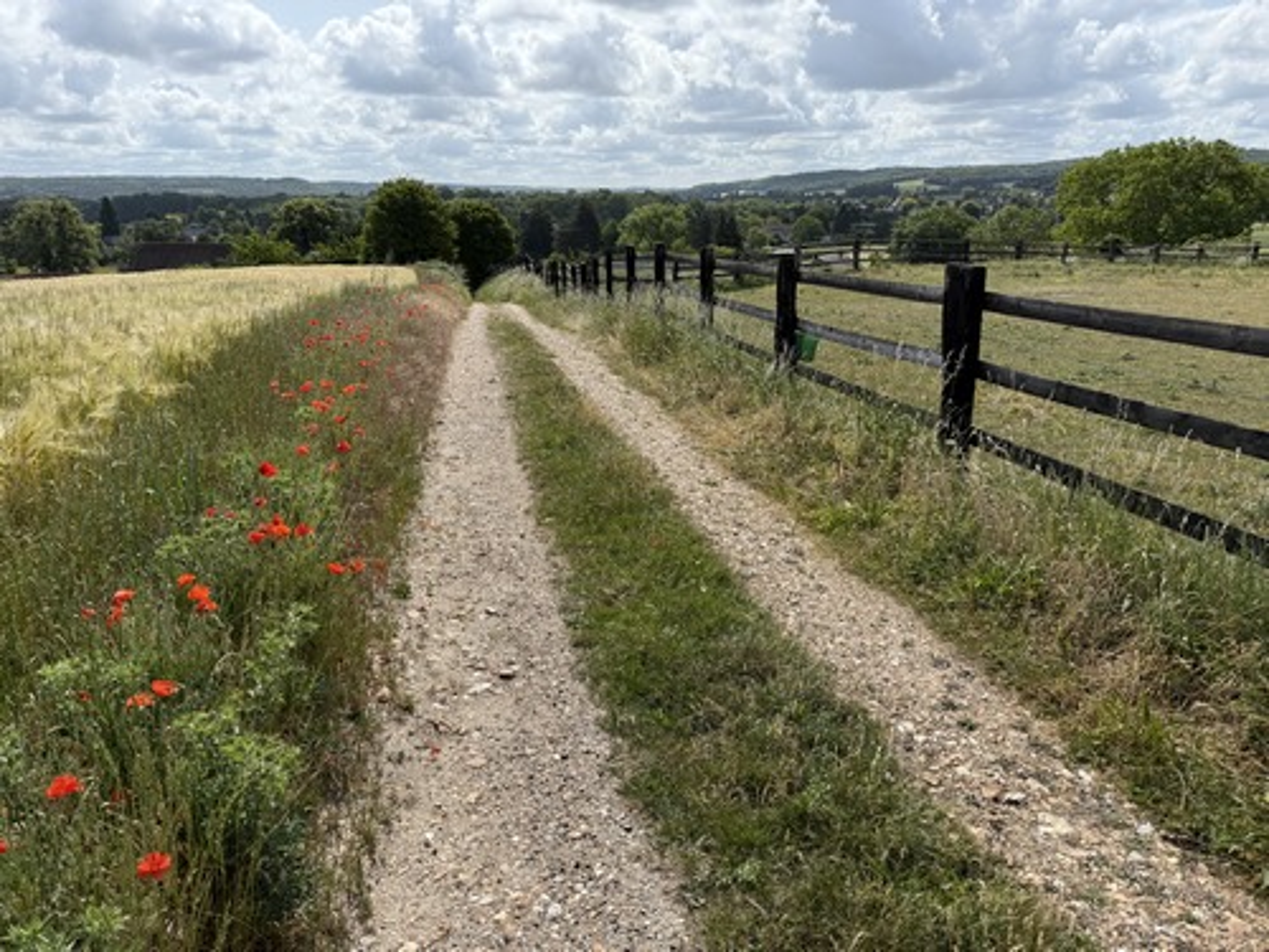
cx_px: 634
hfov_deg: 71.6
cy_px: 476
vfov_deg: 56.8
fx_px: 880
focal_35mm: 24
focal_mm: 6.76
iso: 80
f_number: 1.78
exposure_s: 1/5319
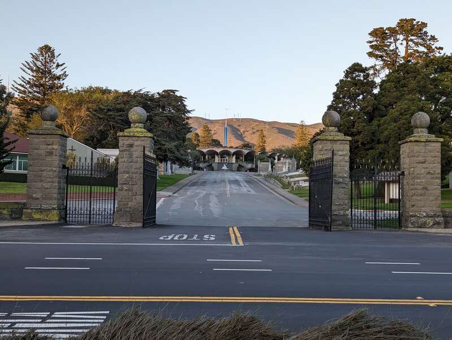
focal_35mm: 48
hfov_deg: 39.6
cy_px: 170
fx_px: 628
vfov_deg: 30.3
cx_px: 226
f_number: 1.85
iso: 47
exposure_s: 1/242
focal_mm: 6.81
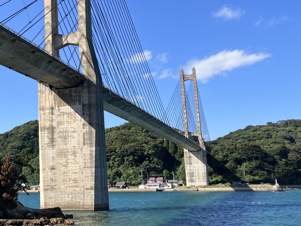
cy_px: 91
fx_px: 444
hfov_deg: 36.1
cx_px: 54
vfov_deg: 28.5
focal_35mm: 51
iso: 32
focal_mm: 3.99
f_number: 1.8
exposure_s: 1/1517
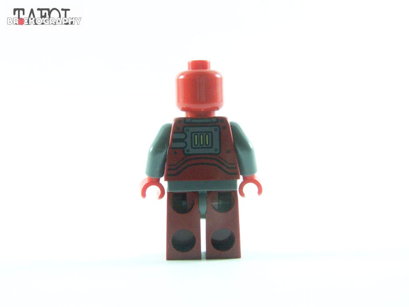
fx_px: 697
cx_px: 204
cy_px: 154
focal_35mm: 59
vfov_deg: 24.8
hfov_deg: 32.7
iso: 400
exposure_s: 1/60
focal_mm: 9.8
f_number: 4
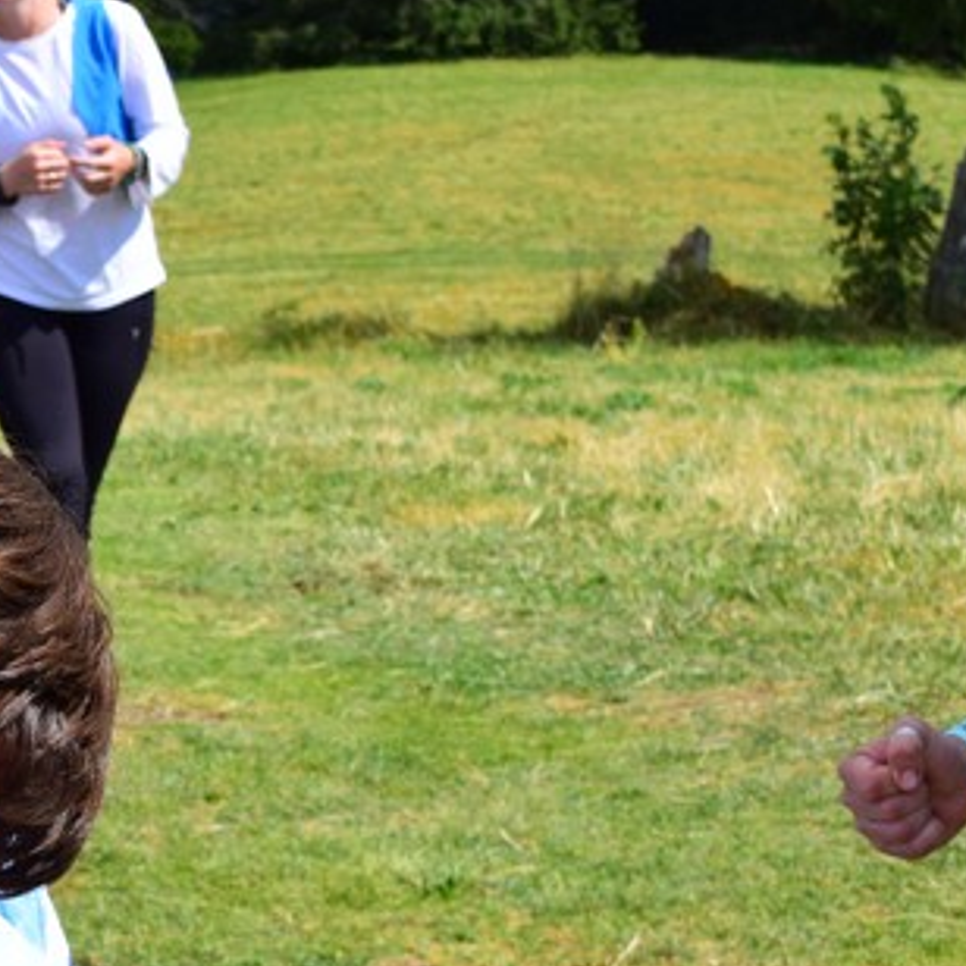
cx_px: -298
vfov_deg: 13.7
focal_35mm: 127
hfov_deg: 13.2
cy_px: 704
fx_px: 4010
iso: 400
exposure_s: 1/1000
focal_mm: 30
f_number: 9
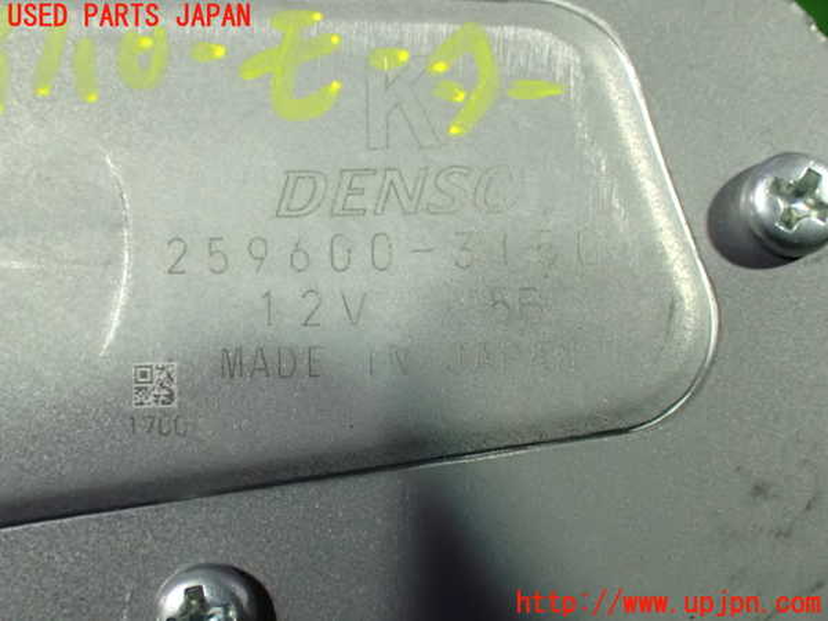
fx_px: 1292
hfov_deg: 35.5
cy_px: 310
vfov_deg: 27.0
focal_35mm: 54
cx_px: 414
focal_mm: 9.65
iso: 1600
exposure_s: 1/50
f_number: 3.3
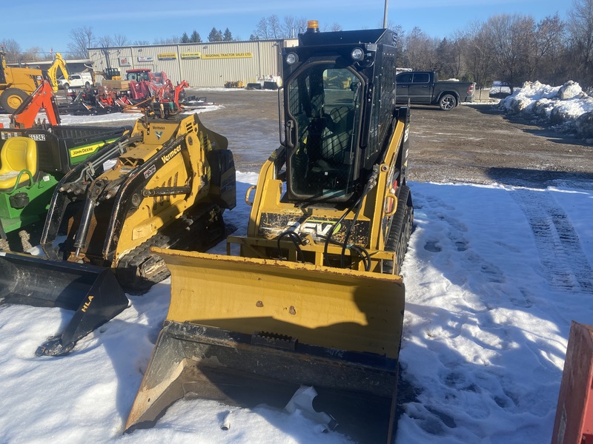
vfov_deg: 53.1
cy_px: 222
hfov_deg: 67.3
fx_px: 445
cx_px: 296
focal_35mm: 26
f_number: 1.8
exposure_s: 1/2028
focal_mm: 4.25
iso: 32
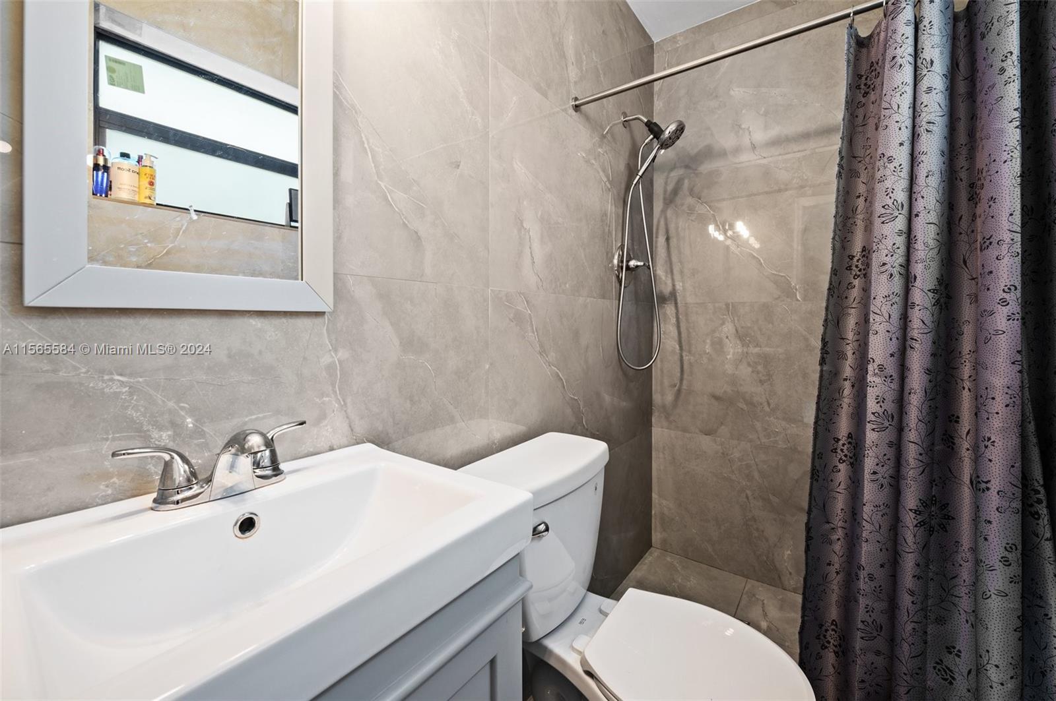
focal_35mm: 14
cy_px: 350
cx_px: 528
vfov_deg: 81.1
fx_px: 410
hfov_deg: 104.3
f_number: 8
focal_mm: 14
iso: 200
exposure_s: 1/3
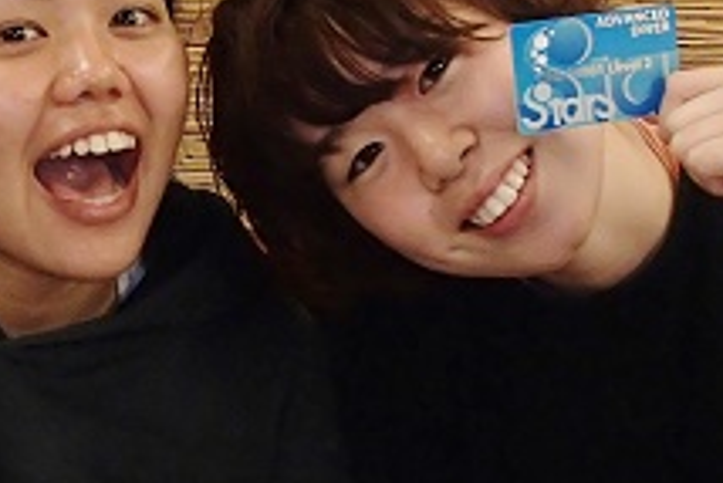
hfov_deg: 23.2
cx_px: 230
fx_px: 1748
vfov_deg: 15.7
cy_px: 216
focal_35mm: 87
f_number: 3.9
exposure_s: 1/30
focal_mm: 5
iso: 400
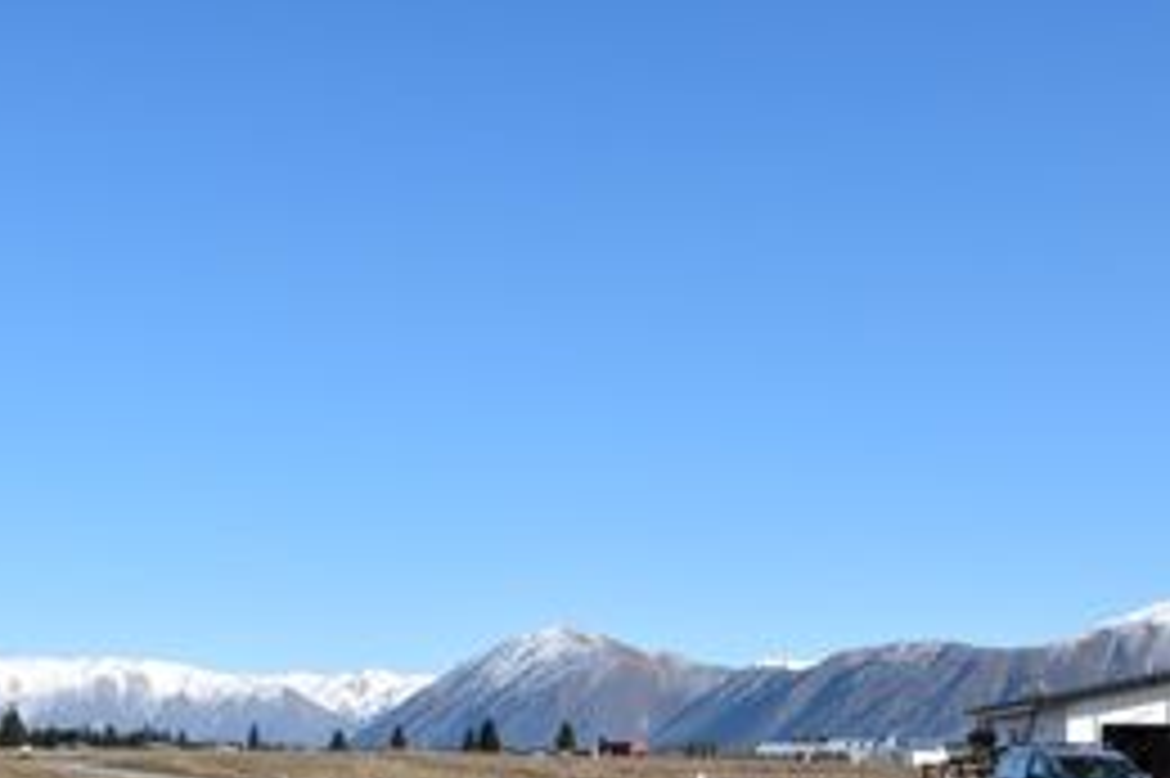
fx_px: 2111
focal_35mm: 65
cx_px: 266
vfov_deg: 20.5
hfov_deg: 30.4
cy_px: 690
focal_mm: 24
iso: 200
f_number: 10
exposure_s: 1/400
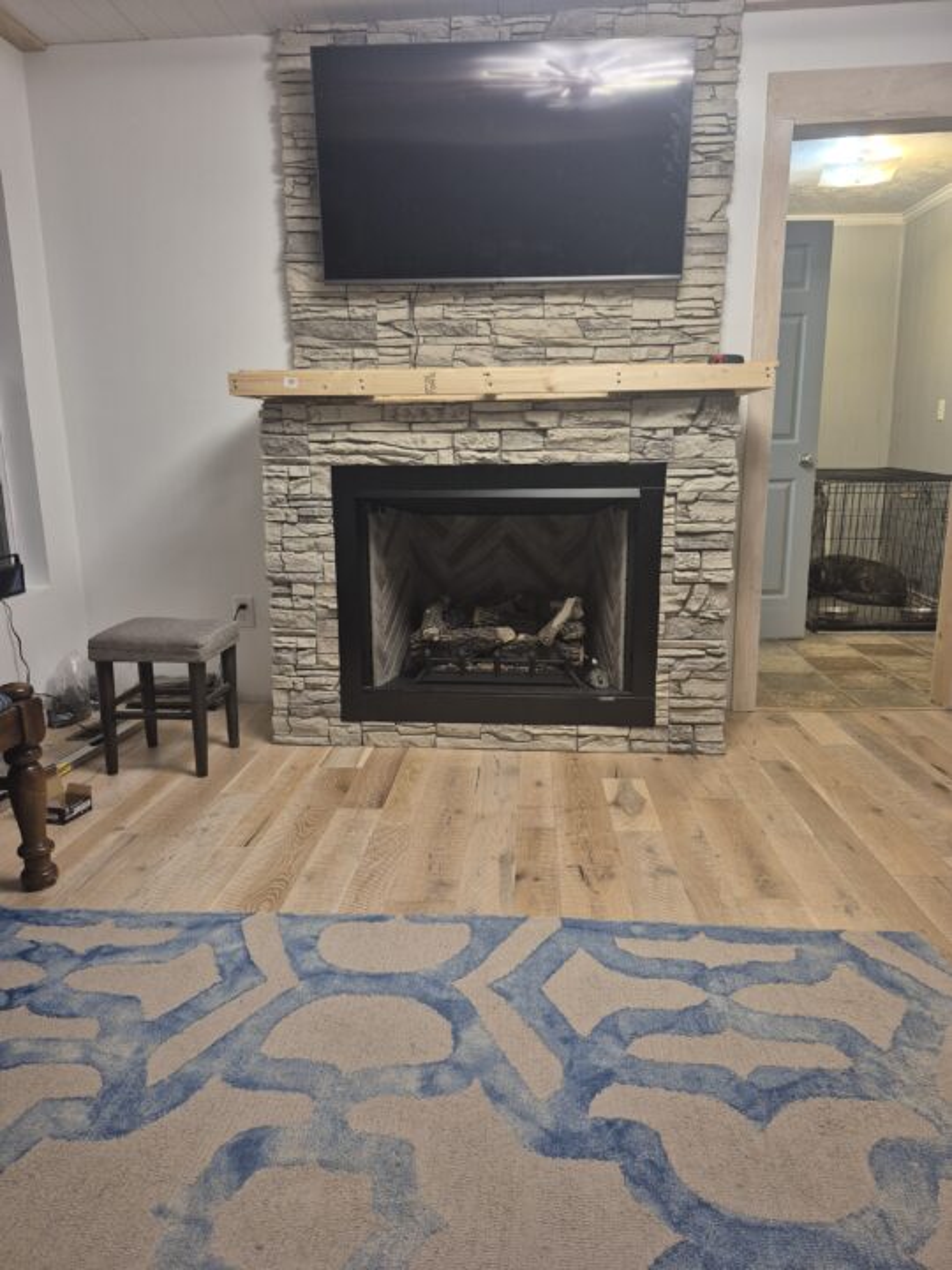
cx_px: 476
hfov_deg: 58.9
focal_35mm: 23
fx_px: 843
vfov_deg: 73.9
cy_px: 635
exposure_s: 1/30
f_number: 1.8
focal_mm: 5.4
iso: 320
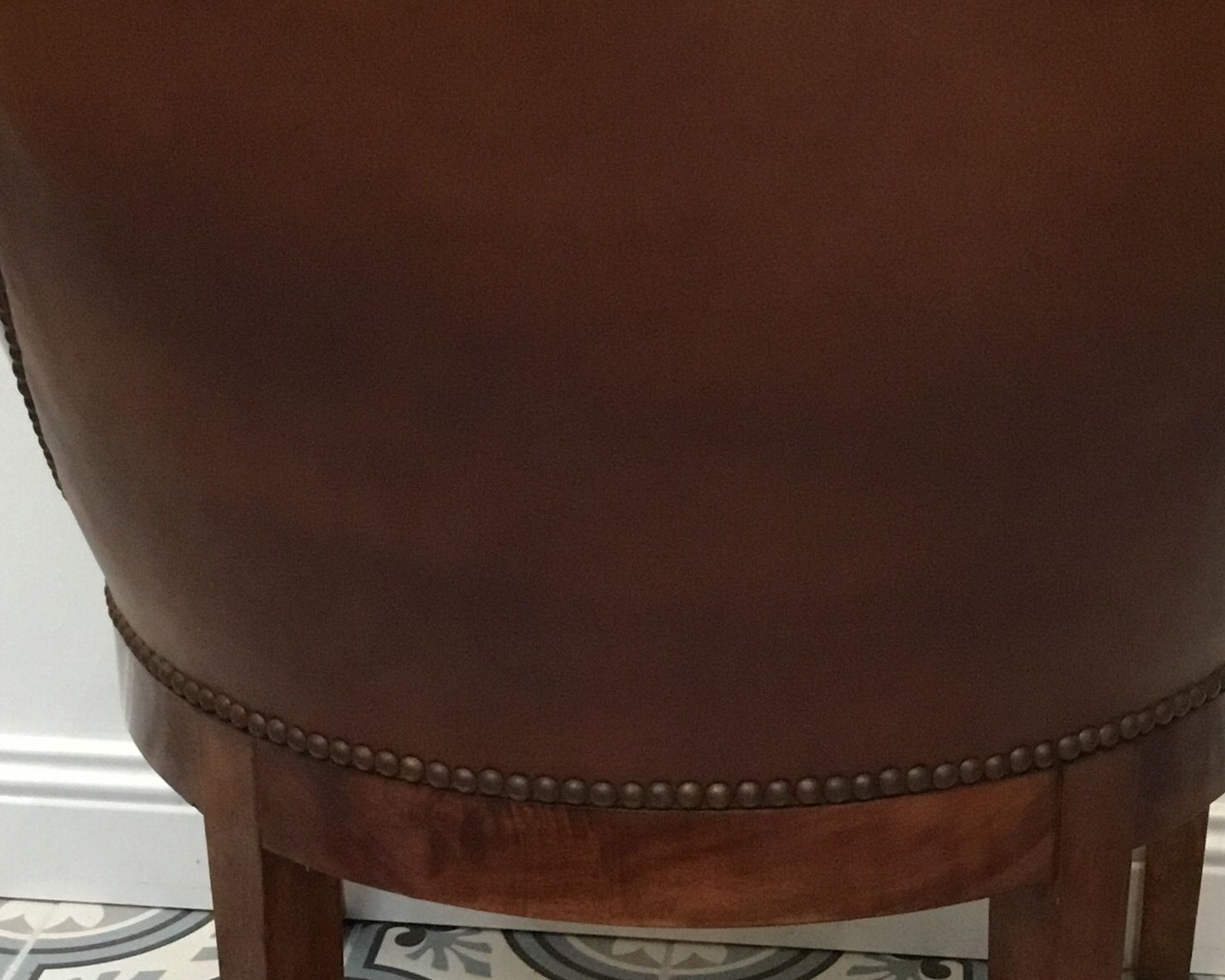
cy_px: 460
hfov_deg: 27.9
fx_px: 2466
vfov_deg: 22.5
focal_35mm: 68
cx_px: 606
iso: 200
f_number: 2.4
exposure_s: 1/20
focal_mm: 3.3
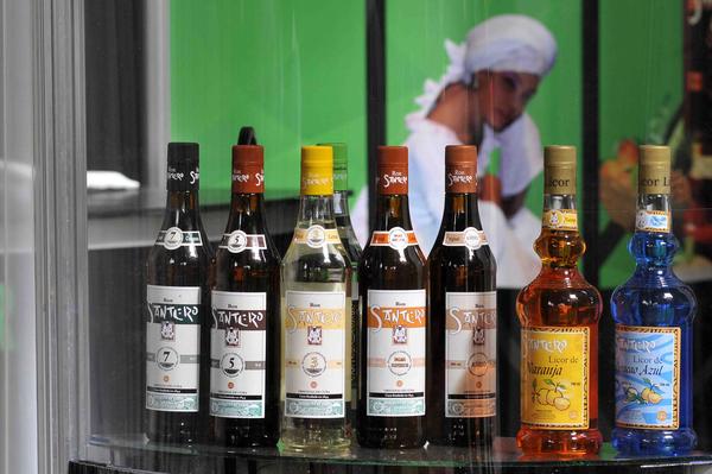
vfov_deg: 9.9
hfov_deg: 14.9
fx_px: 2727
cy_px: 237
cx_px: 356
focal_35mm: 138
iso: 640
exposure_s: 1/320
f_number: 5.6
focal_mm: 92
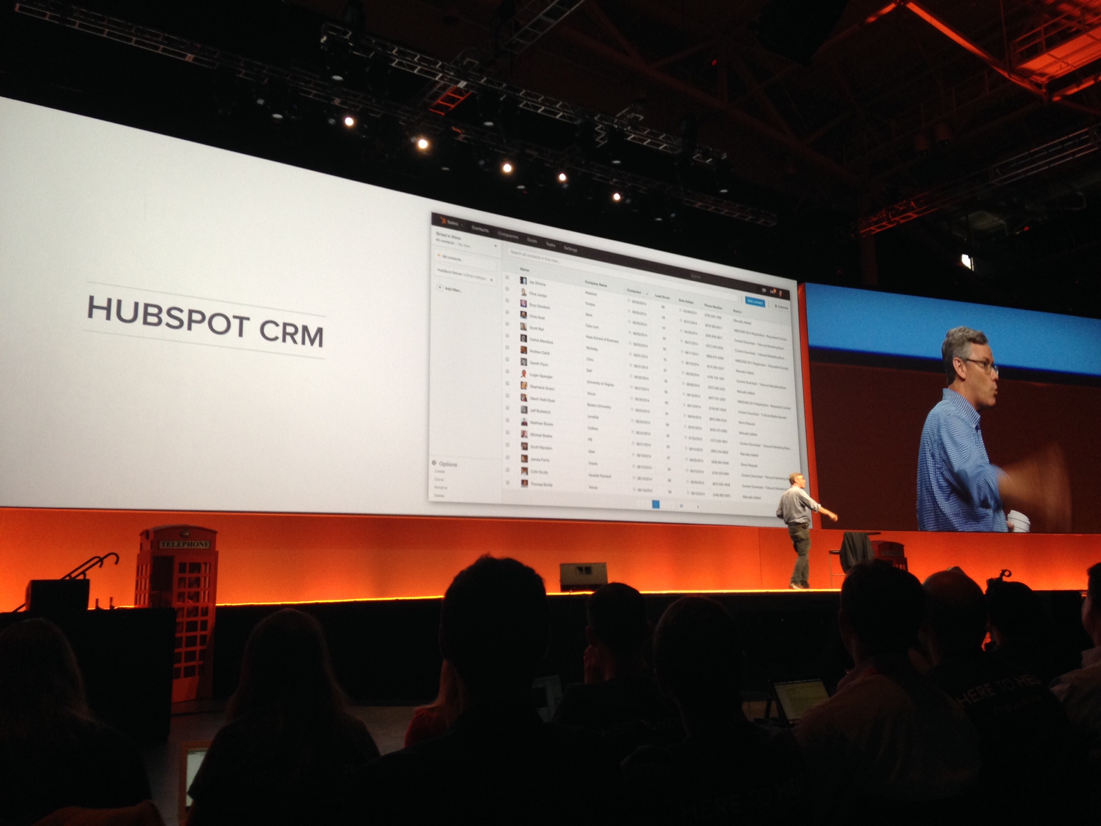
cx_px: 550
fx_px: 1050
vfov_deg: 42.9
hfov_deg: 55.4
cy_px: 413
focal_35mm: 33
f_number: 2.4
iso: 100
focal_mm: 4.12
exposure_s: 1/20
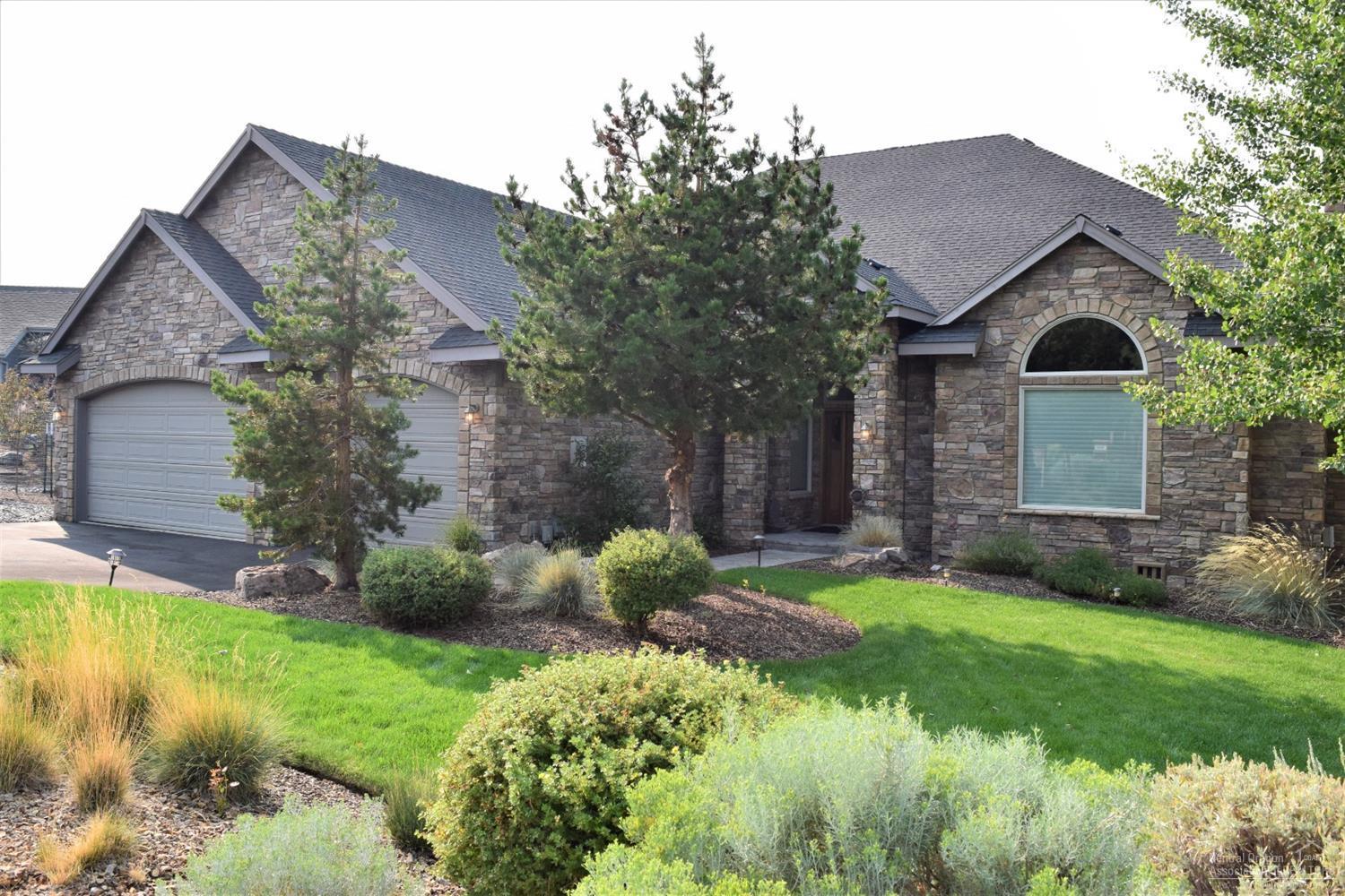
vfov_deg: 43.6
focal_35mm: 30
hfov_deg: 61.9
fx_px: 1121
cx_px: 672
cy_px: 448
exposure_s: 1/320
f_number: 10
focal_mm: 20
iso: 400
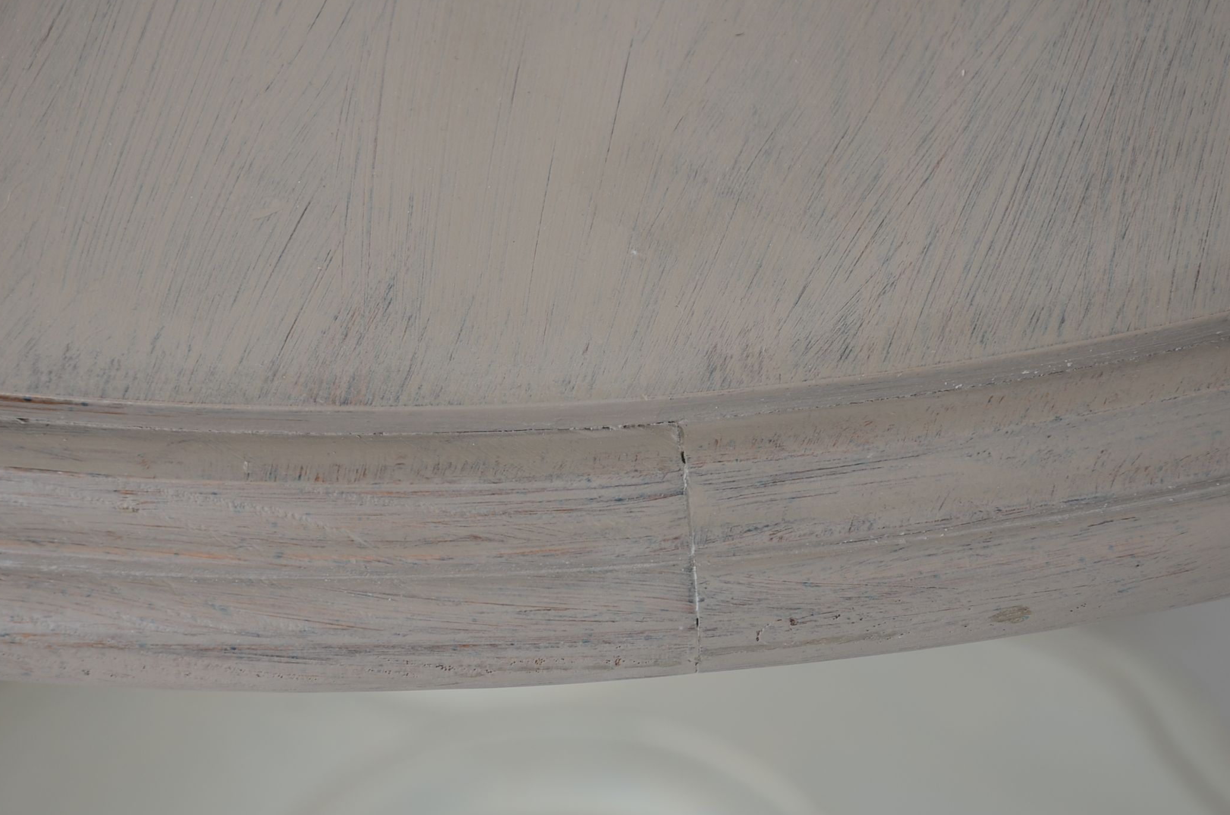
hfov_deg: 11.0
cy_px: 450
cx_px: 640
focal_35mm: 188
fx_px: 6396
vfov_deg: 7.3
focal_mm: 105
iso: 125
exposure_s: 1/80
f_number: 6.3
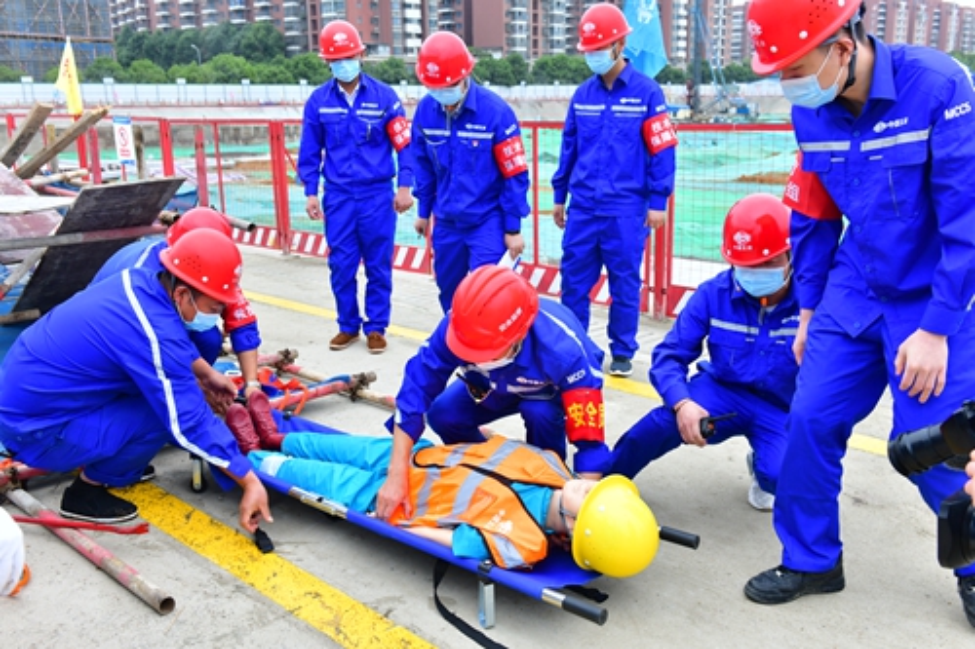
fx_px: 920
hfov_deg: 55.8
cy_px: 324
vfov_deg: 38.9
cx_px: 488
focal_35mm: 34
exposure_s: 1/200
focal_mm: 34
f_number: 6.3
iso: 800
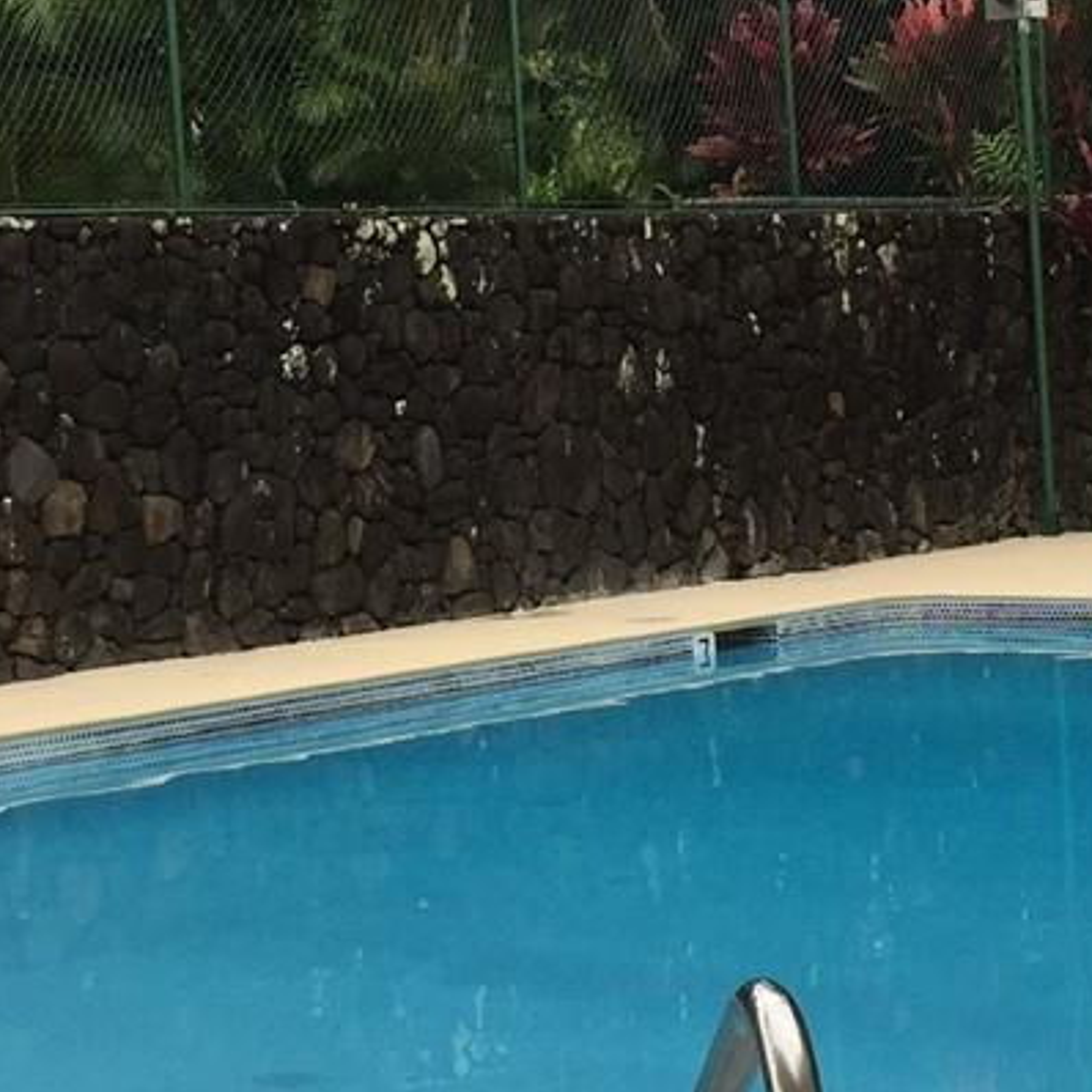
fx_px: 3676
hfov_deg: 16.9
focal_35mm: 103
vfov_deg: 16.7
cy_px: 151
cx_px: 428
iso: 32
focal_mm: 4.15
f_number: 2.2
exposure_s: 1/377
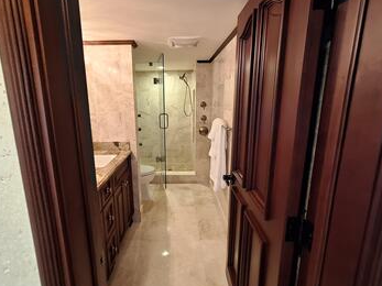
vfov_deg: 81.6
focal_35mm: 15
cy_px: 132
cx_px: 171
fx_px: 165
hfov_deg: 97.8
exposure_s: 1/40
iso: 160
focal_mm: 1.74
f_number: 2.2
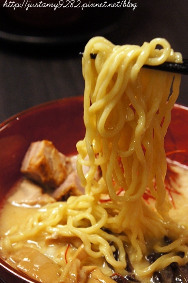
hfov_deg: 17.0
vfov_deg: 25.3
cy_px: 168
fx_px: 627
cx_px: 84
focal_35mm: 80
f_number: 5.6
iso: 1600
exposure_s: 1/15
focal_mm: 42
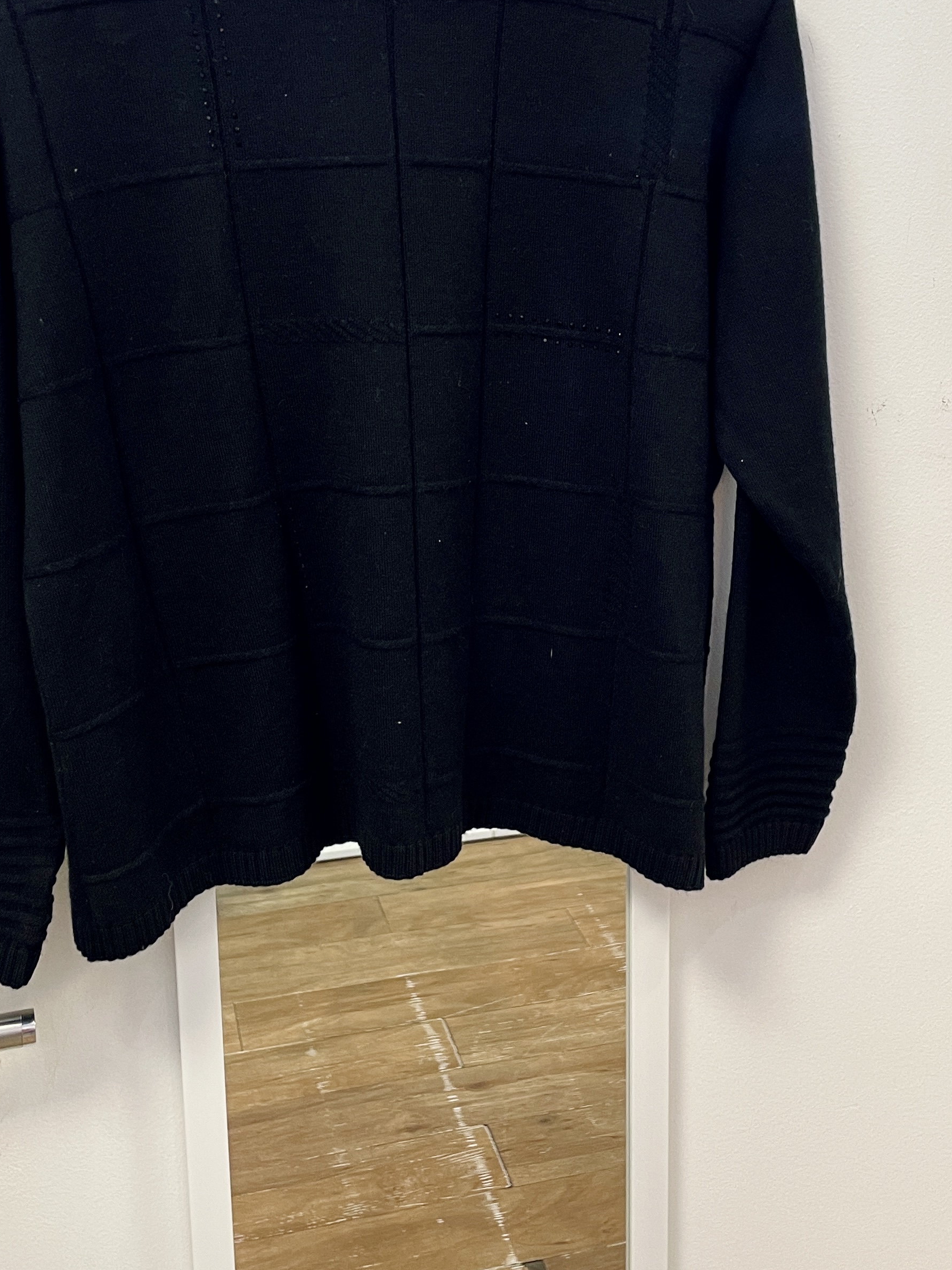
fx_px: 1614
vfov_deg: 42.7
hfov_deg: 32.8
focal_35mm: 44
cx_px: 525
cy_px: 506
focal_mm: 4.2
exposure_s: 1/50
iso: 80
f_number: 1.6
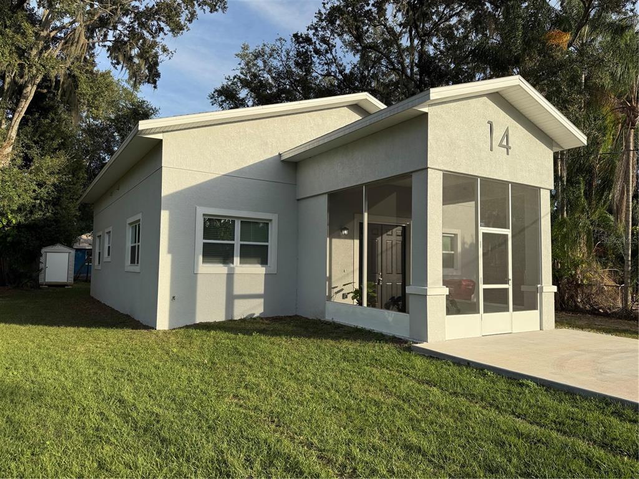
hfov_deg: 71.6
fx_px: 443
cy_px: 240
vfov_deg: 56.8
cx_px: 320
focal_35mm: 24
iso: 80
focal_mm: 6.76
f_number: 1.78
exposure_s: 1/2703
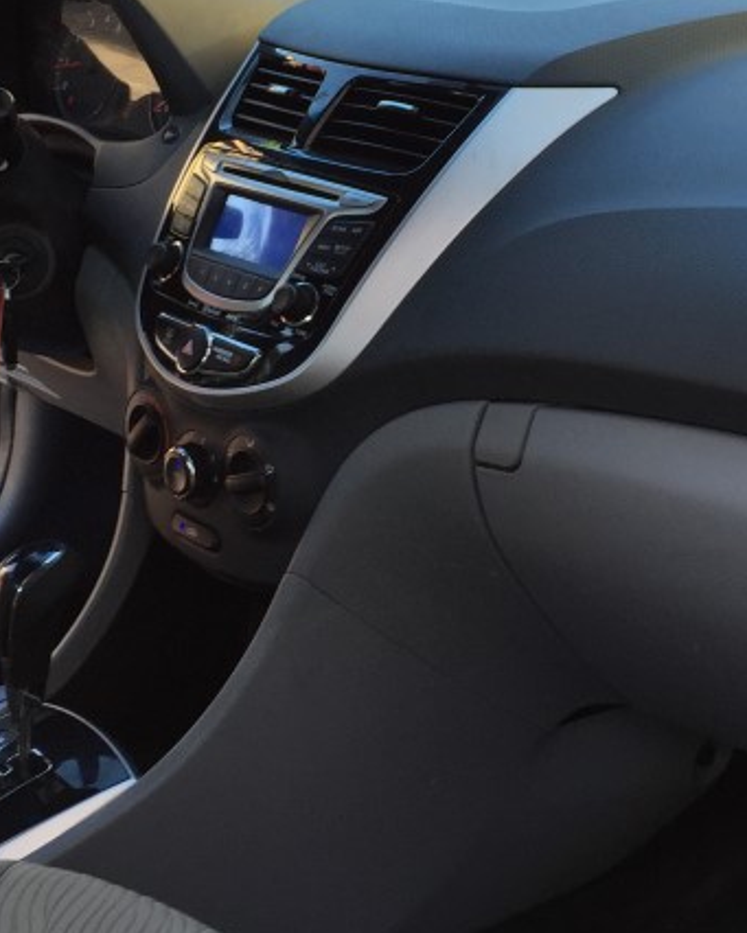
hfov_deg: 22.5
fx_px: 1879
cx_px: 329
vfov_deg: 27.6
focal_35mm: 68
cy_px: 272
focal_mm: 4.15
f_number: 2.2
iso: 32
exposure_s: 1/120
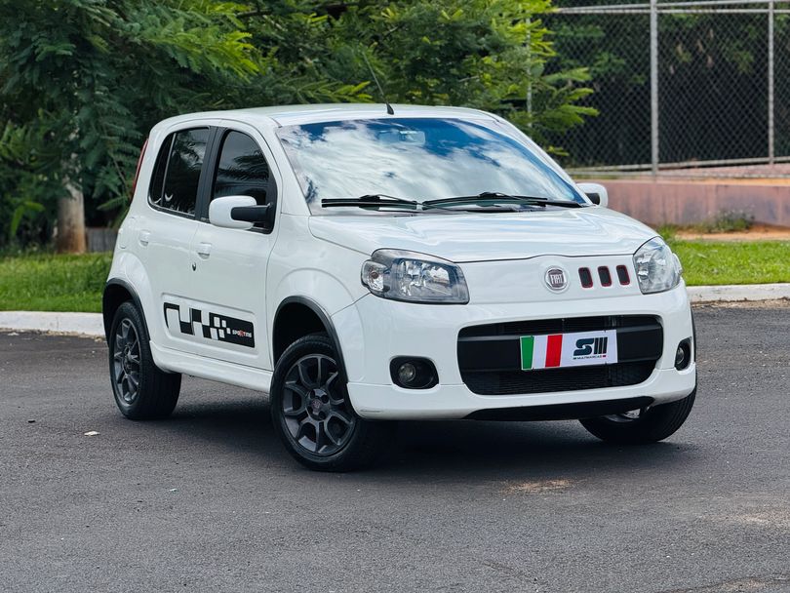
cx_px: 395
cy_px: 296
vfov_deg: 12.4
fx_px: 2739
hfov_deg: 16.4
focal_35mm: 120
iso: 50
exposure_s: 1/2611
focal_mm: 15.66
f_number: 2.8
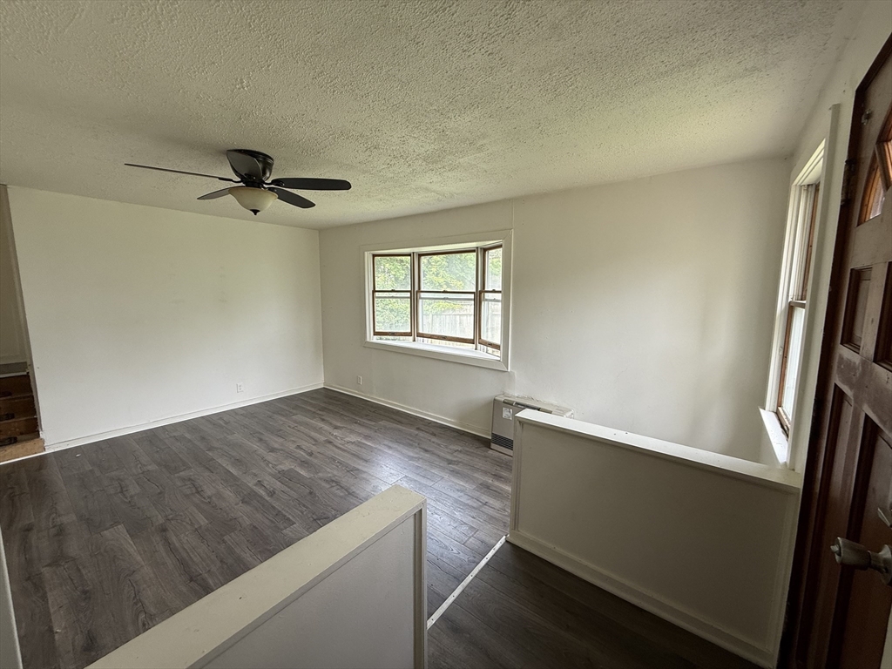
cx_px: 446
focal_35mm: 14
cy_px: 334
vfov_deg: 85.7
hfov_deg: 102.1
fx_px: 361
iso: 64
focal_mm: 2.22
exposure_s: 1/99
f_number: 2.2
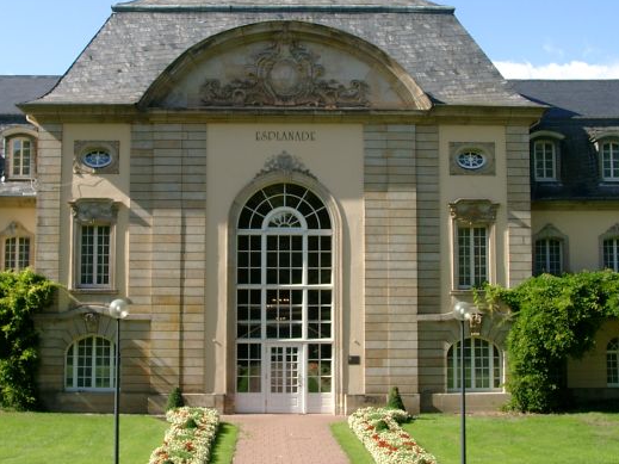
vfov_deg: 26.9
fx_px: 965
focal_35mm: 54
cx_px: 264
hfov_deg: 35.5
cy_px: 173
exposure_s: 1/438
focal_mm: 7.39
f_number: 4
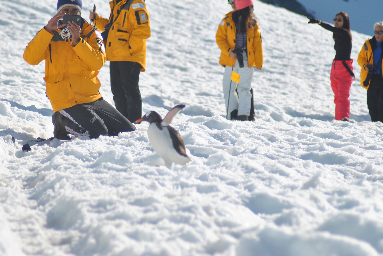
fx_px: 3170
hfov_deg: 6.9
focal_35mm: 298
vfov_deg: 4.6
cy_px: 96
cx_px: 164
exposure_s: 1/1250
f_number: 5.6
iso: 100
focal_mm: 155
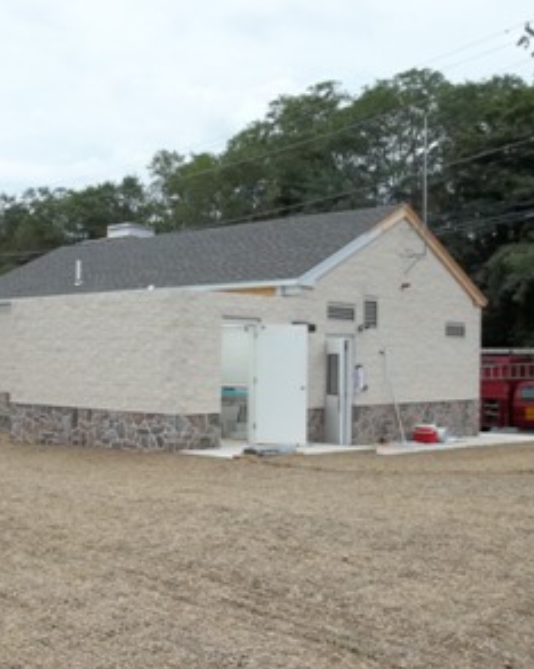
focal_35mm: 44
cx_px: 249
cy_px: 336
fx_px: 870
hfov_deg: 34.1
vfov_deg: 42.0
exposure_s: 1/400
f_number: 3.3
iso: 64
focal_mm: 5.9
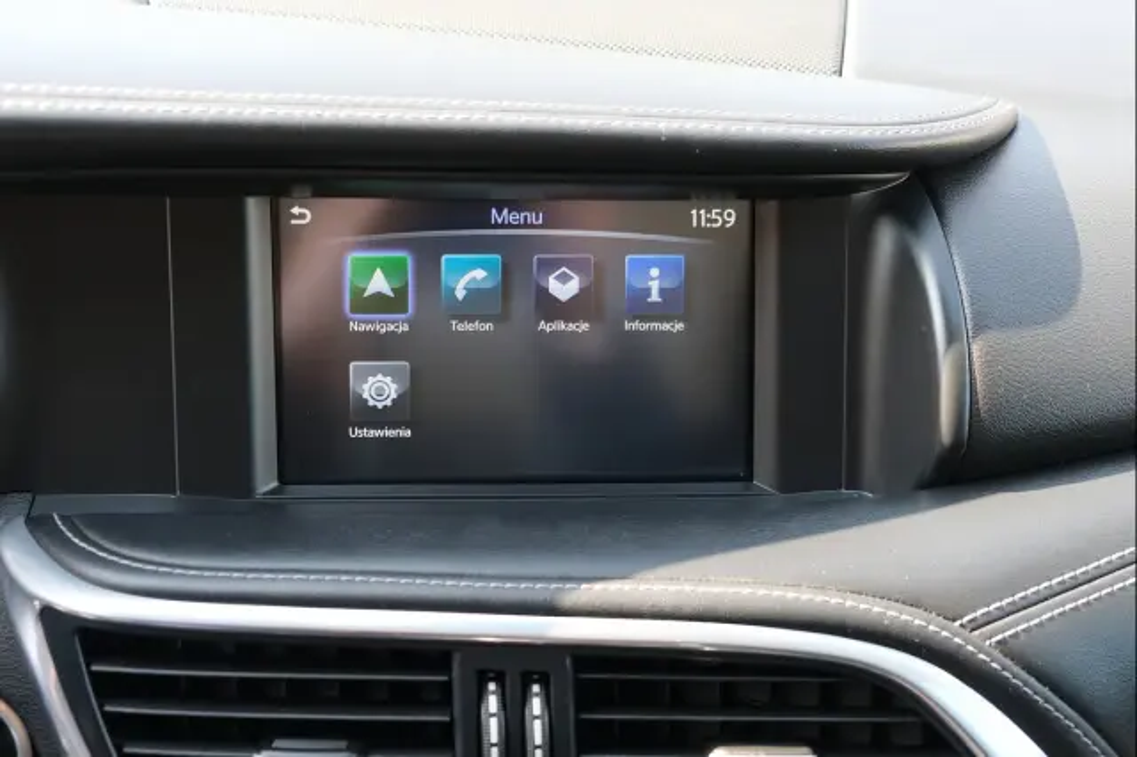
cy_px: 378
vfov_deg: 29.8
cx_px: 568
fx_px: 1420
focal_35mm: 45
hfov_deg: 43.6
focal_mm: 30.2
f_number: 3.6
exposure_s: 1/60
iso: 320
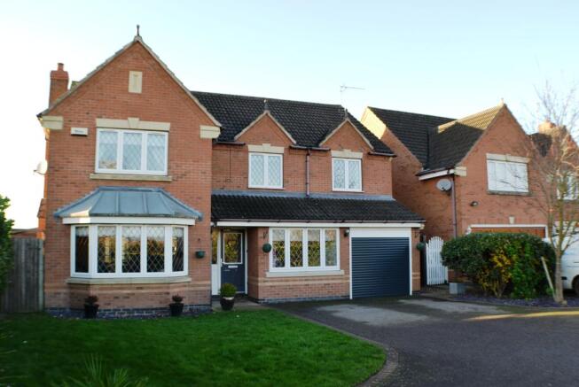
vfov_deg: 37.0
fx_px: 580
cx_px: 290
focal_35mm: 36
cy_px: 194
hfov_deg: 53.1
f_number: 5.6
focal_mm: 24
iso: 220
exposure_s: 1/125
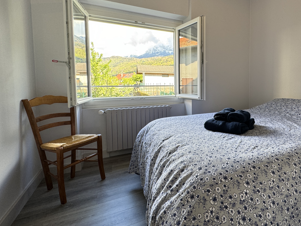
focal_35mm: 20
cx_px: 205
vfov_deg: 65.6
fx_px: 174
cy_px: 94
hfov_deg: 78.5
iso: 125
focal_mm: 2.22
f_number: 2.2
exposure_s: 1/99
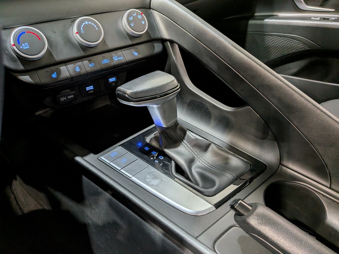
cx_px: 170
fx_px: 235
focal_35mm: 24
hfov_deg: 71.6
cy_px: 127
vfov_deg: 56.8
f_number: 1.7
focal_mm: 4.53
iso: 31
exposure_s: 1/67
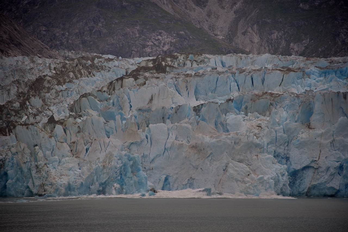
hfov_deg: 17.1
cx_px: 174
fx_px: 1160
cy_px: 116
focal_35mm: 120
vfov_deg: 11.4
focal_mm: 120
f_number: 4
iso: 125
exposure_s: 1/250
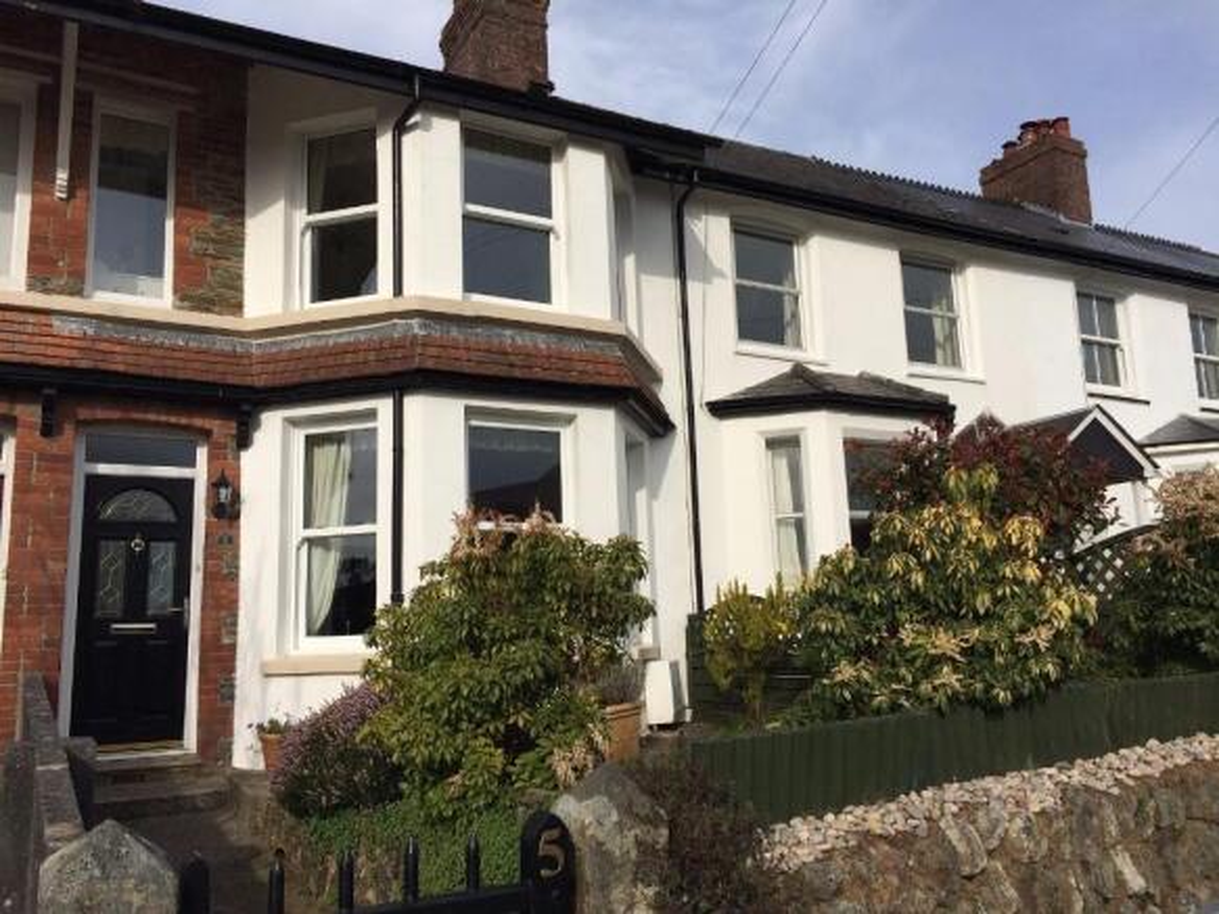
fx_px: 1021
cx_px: 610
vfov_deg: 48.2
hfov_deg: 61.7
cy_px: 457
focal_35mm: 29
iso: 32
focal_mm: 4.15
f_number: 2.2
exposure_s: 1/2740
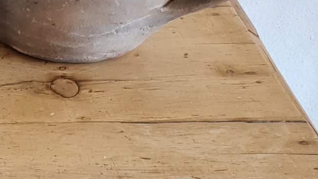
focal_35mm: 176
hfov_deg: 10.1
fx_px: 1484
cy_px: 508
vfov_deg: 6.4
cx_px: -526
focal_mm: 5.4
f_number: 1.8
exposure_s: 1/100
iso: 200
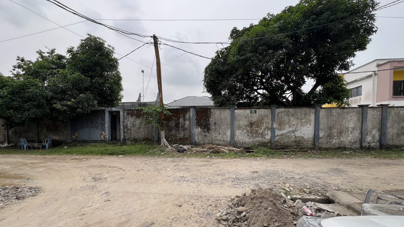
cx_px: 200
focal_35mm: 15
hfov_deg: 103.0
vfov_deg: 70.1
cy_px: 132
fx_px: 161
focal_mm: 1.57
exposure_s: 1/1179
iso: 32
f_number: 1.8
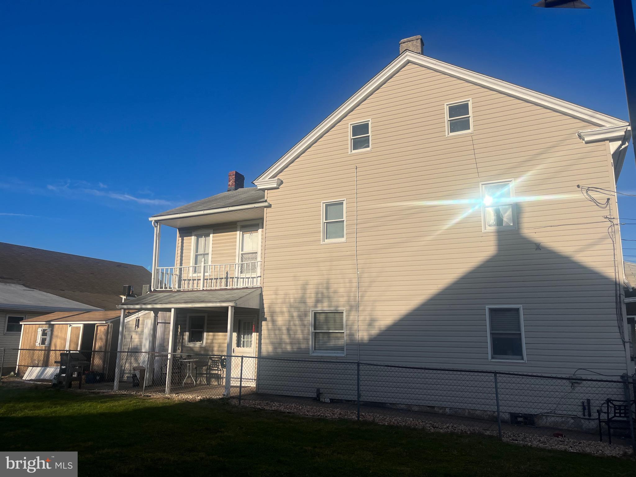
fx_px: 478
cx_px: 318
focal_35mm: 26
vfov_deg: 53.1
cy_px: 238
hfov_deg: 67.3
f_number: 1.6
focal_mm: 5.1
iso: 50
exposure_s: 1/6897
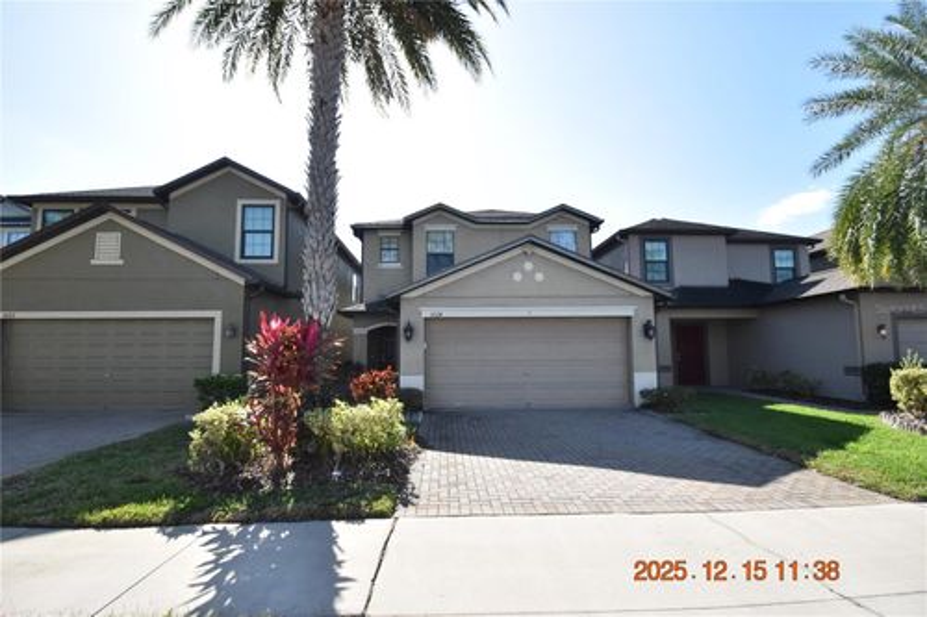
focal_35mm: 17
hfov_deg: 92.5
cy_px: 308
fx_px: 444
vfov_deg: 69.6
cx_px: 464
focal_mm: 11.5
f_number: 3.5
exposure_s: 1/4000
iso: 800
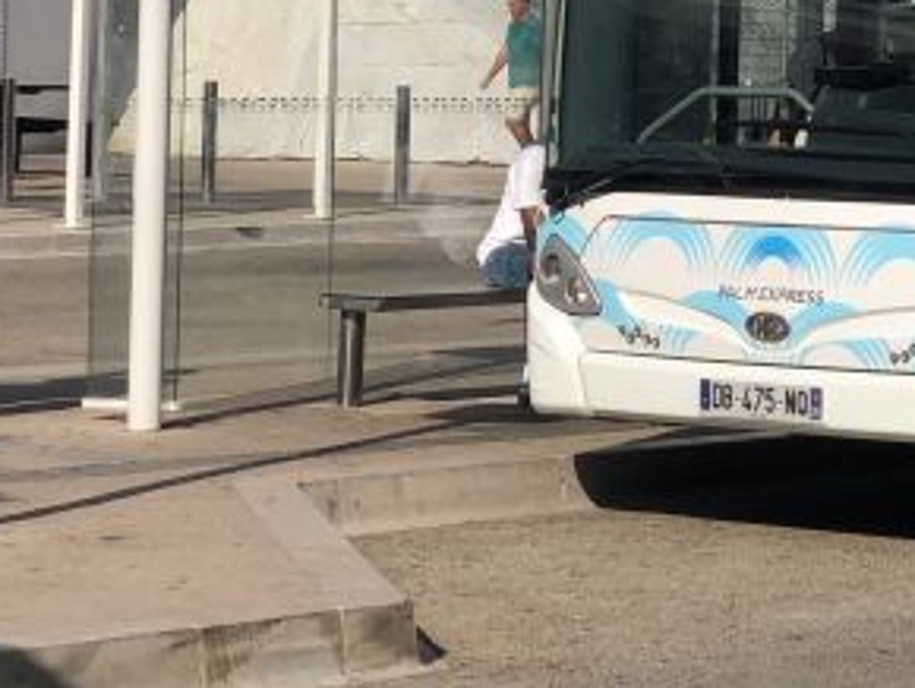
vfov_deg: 8.5
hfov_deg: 11.1
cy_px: -139
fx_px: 4550
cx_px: 1322
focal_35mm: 172
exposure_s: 1/1779
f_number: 2.4
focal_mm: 6
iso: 16
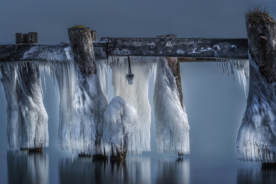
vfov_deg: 11.8
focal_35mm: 116
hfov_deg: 17.6
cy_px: 92
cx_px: 138
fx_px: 890
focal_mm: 116
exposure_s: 25
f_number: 22
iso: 100
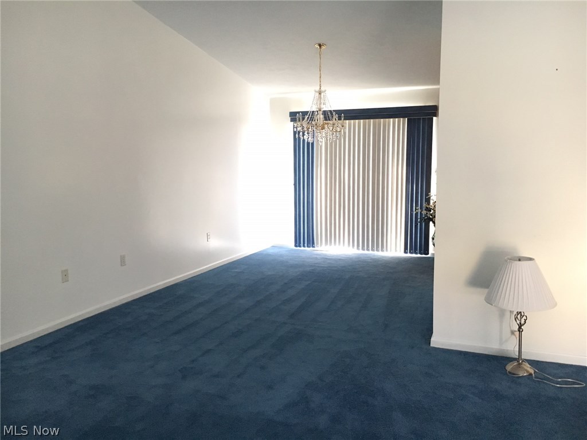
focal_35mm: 29
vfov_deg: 48.2
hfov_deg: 61.7
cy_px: 220
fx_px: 492
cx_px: 294
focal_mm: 4.15
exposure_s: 1/30
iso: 200
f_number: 2.2
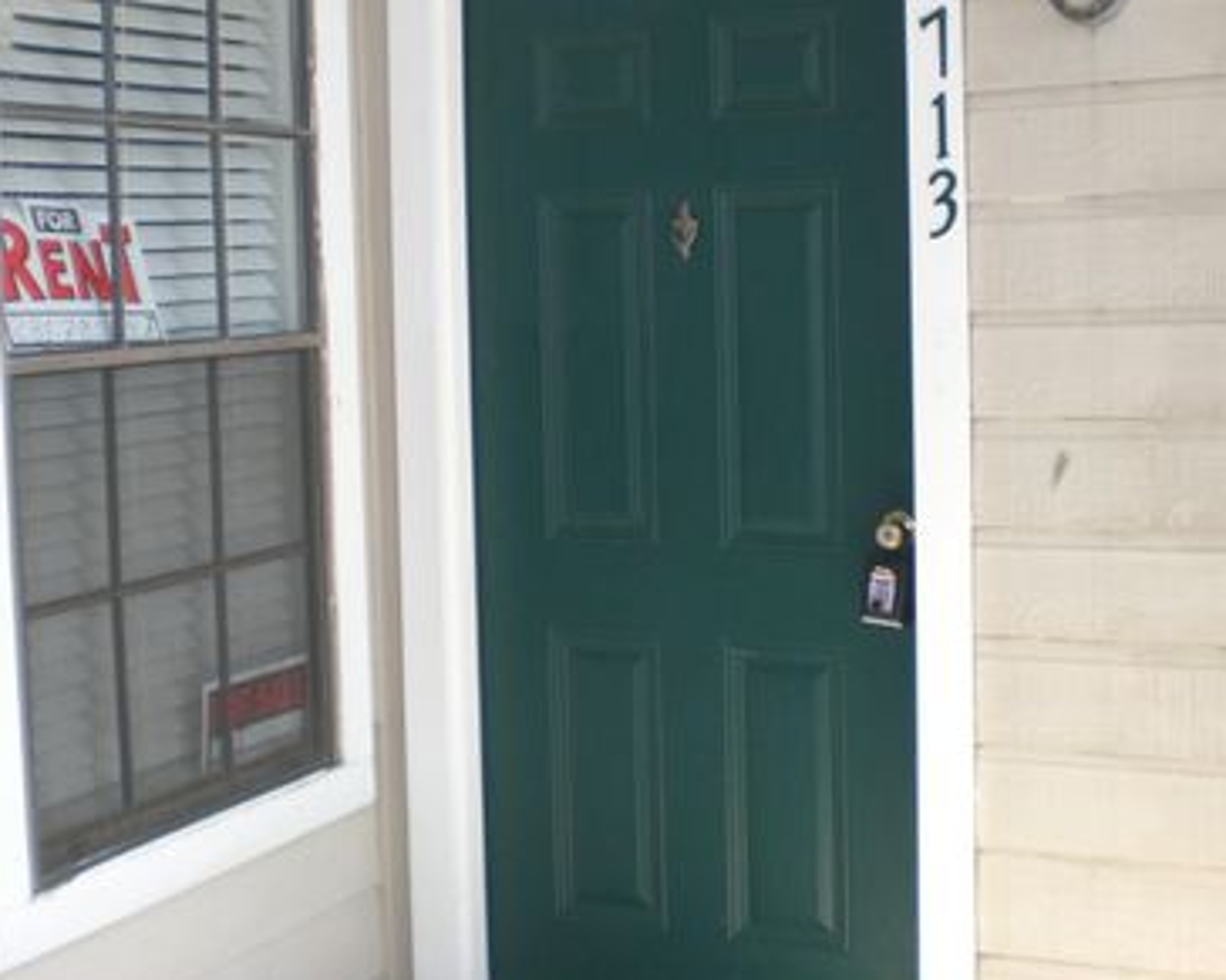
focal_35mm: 51
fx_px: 1850
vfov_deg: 29.5
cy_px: 362
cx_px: 721
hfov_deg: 36.6
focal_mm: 6.3
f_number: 3.1
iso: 100
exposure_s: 1/100
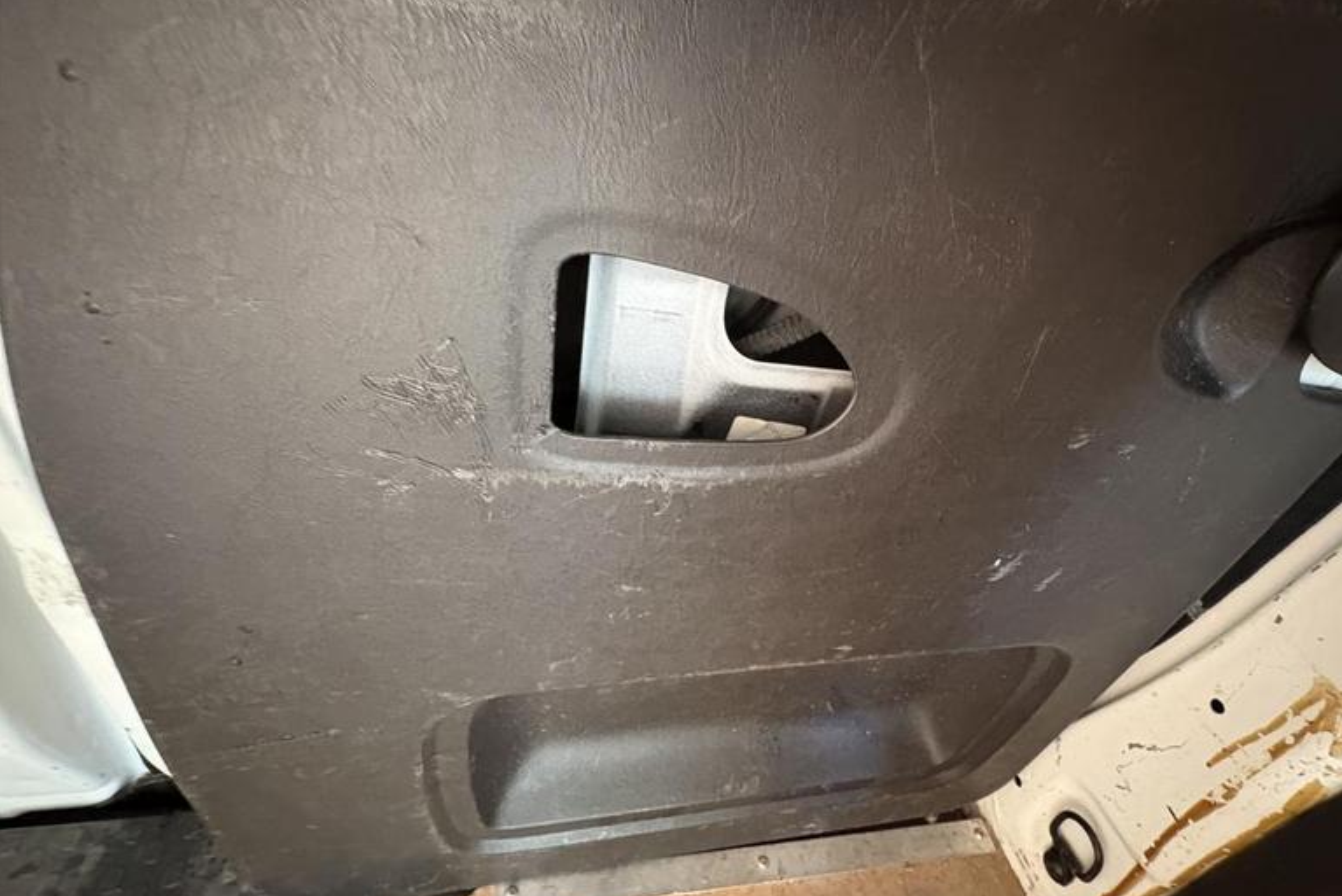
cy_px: 410
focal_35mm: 17
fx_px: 634
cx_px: 670
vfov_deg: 70.4
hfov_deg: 93.3
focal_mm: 2.22
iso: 1000
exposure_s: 1/32
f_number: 2.2
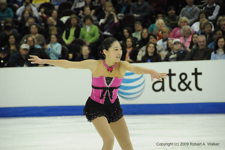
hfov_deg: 9.2
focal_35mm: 225
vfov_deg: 6.1
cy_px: 75
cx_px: 112
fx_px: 1404
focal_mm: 150
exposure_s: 1/800
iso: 3200
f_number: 5.6
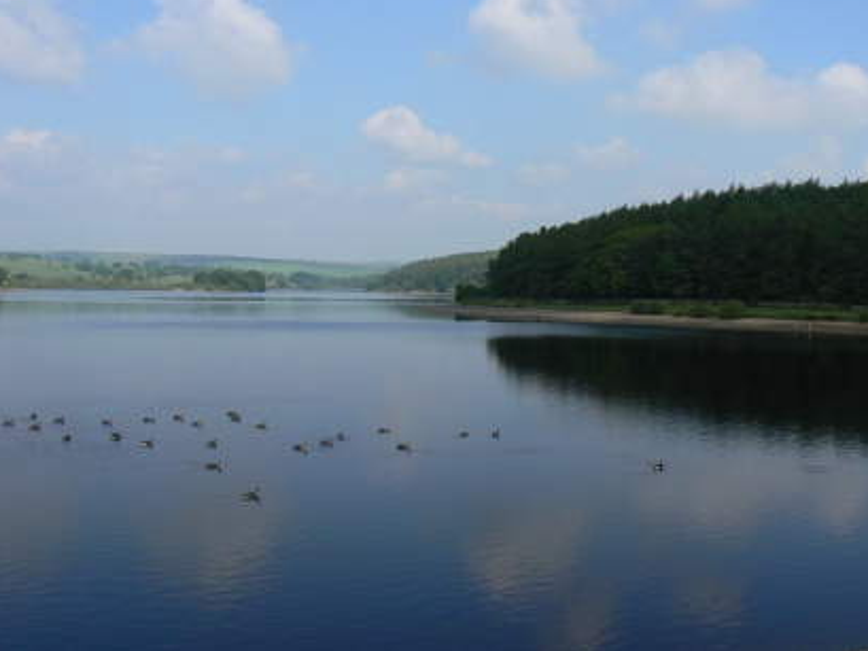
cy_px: 310
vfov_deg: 37.7
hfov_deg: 49.0
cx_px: 452
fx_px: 953
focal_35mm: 38
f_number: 5
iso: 100
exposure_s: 1/1000
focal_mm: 6
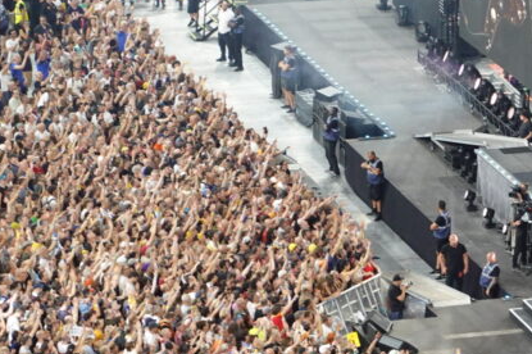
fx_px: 5212
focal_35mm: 353
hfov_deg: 5.8
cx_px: 625
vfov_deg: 3.9
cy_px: 56
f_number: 4.5
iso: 800
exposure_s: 1/100
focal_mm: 53.6
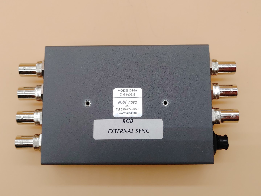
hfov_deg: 51.4
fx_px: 271
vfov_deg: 39.7
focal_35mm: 36
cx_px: 130
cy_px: 98
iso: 50
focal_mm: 4.36
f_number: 1.8
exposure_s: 1/120
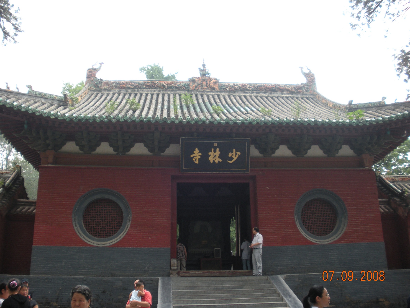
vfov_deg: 39.7
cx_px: 205
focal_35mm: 36
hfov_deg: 51.4
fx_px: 426
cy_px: 154
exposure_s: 1/83.1
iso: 89
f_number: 3.5
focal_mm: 6.3
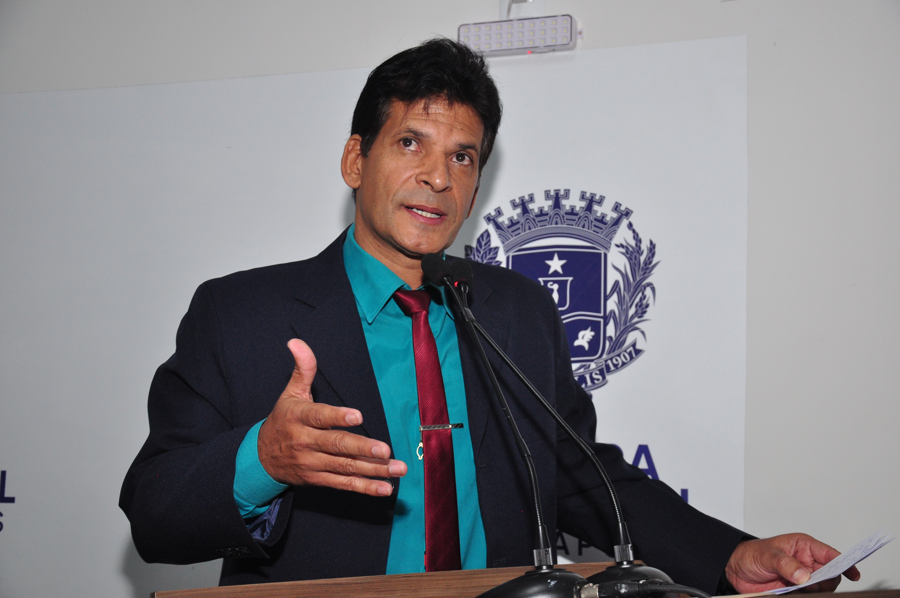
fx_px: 1498
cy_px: 299
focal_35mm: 60
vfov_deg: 22.6
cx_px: 450
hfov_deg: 33.4
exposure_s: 1/125
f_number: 4.5
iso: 640
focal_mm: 40
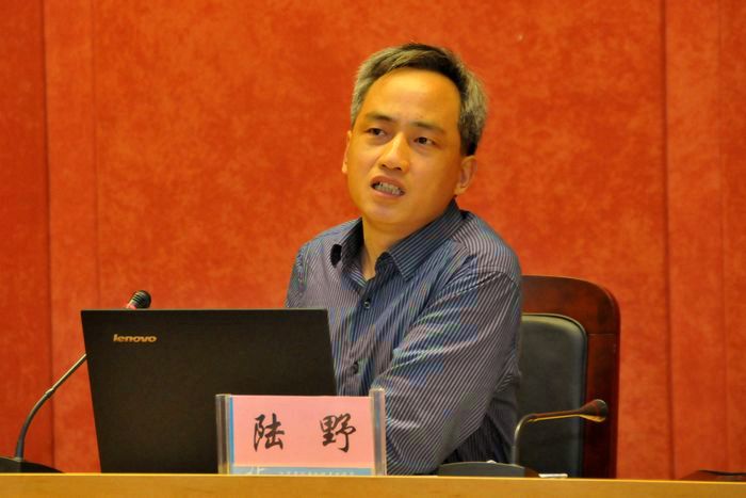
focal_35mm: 195
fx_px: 4041
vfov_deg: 7.0
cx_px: 373
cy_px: 249
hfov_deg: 10.5
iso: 2000
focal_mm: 130
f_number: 5.6
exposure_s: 1/60
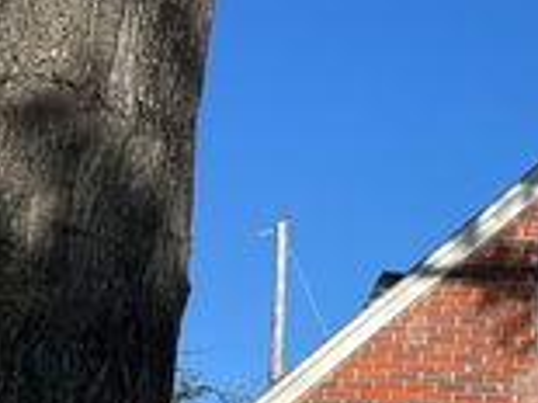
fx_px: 1336
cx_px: 854
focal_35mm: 86
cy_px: 427
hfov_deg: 19.3
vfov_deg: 16.7
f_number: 1.5
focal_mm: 5.7
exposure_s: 1/5882
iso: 50
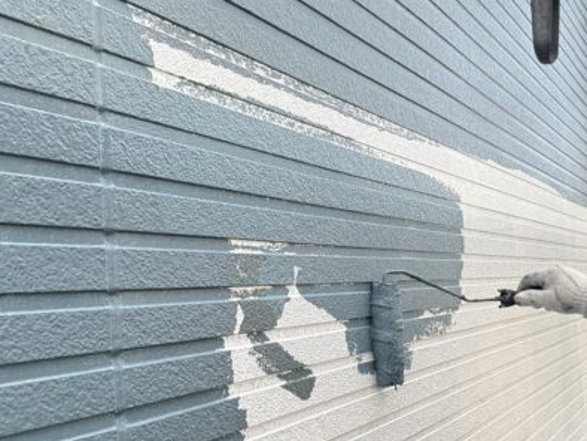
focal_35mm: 35
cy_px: 304
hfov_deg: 52.1
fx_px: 594
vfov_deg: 40.1
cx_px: 362
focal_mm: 2.69
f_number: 1.9
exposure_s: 1/122
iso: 25
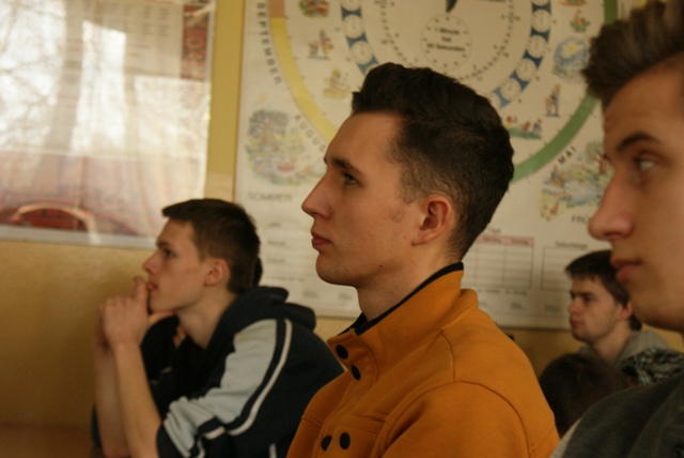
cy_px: 229
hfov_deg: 22.6
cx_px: 342
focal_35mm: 90
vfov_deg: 15.2
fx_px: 1712
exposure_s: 1/40
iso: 800
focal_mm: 60
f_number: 5.6
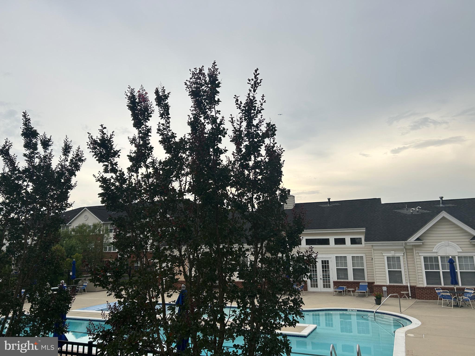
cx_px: 238
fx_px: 357
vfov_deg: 53.1
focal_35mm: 26
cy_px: 178
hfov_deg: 67.3
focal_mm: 5.7
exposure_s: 1/497
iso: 50
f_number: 1.5
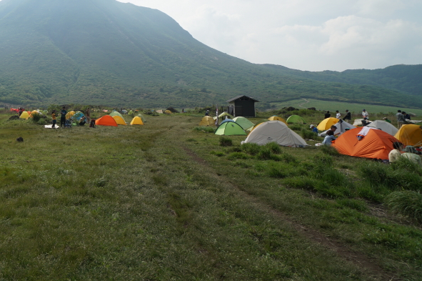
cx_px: 74
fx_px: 305
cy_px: 60
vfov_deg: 47.1
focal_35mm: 26
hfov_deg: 62.4
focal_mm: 10
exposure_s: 1/320
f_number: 8
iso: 100
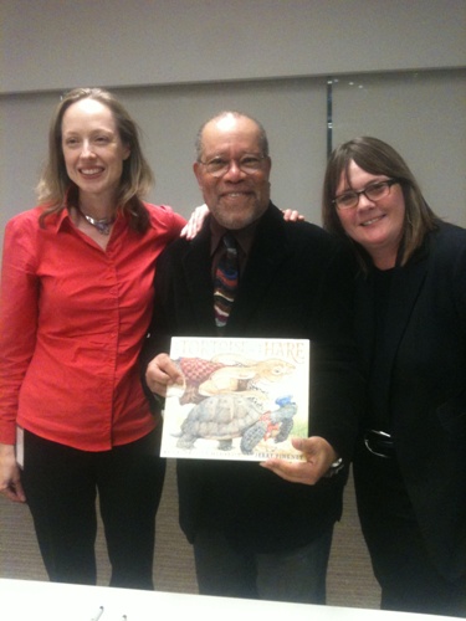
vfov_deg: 52.6
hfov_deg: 40.7
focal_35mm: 35
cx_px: 233
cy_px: 310
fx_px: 628
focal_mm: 3.85
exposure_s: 1/15
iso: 200
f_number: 2.8
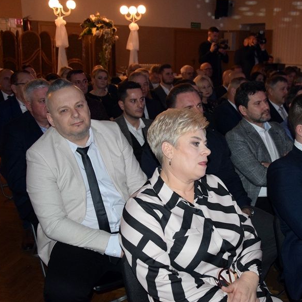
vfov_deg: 39.2
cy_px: 149
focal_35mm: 43
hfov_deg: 38.8
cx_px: 200
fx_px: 424
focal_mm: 22
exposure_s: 1/60
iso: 3200
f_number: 3.8
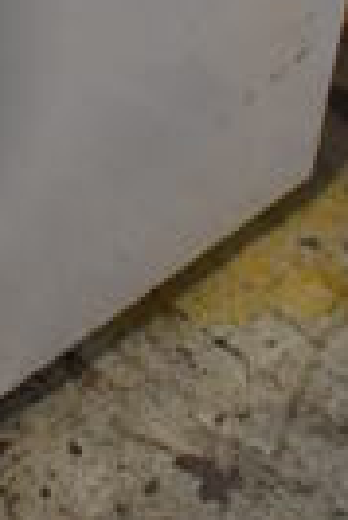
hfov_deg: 7.1
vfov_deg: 10.0
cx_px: -383
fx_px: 2675
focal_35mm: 185
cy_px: -643
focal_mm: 18
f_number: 3.5
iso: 1100
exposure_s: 1/125
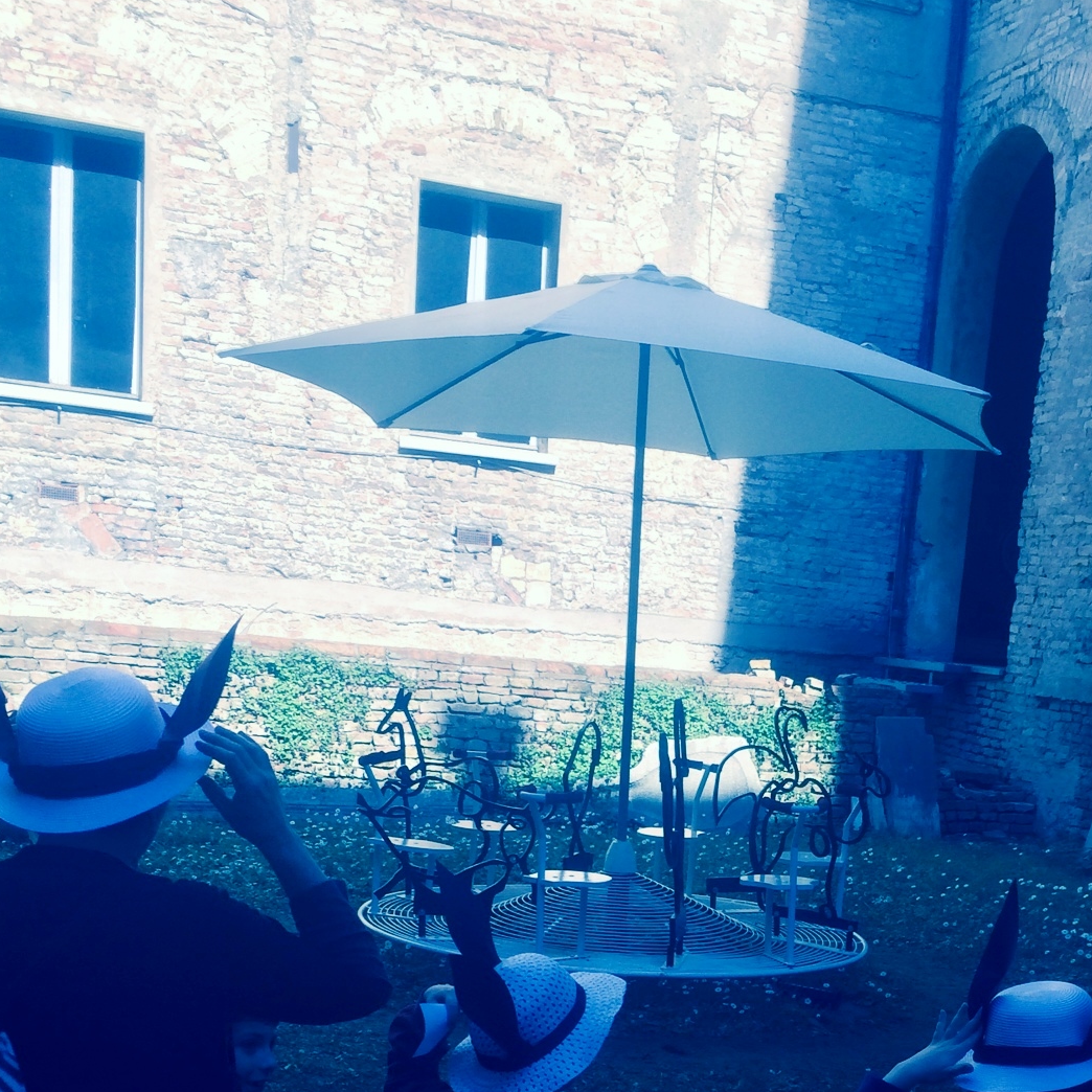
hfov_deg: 32.6
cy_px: 1020
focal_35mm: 52
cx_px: 714
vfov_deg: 31.0
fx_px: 1856
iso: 32
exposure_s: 1/662
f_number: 2.2
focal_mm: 4.12
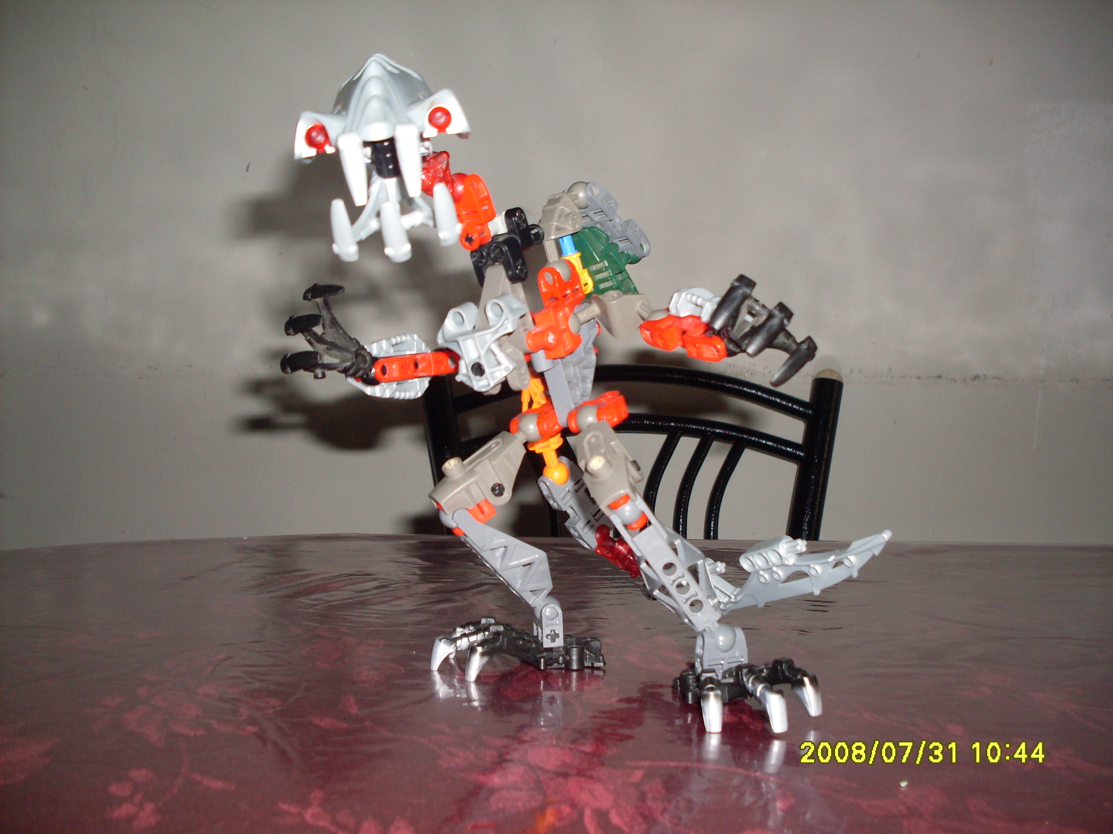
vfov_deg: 37.7
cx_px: 556
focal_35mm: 38
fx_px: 1222
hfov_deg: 49.0
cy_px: 417
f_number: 2.8
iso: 100
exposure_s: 1/45
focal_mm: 6.3
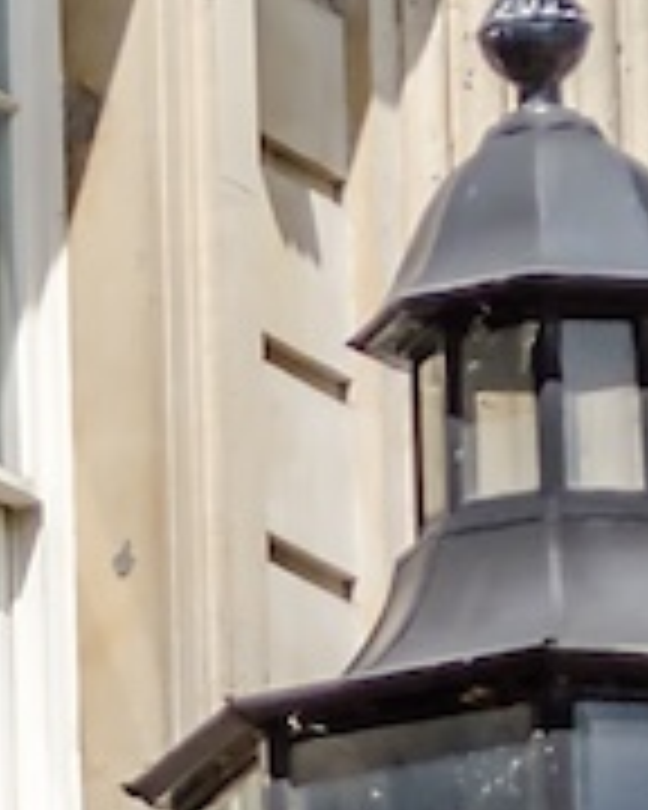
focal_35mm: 550
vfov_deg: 3.5
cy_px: 1616
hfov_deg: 2.8
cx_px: -698
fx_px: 13193
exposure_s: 1/400
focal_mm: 55
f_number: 5.6
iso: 100
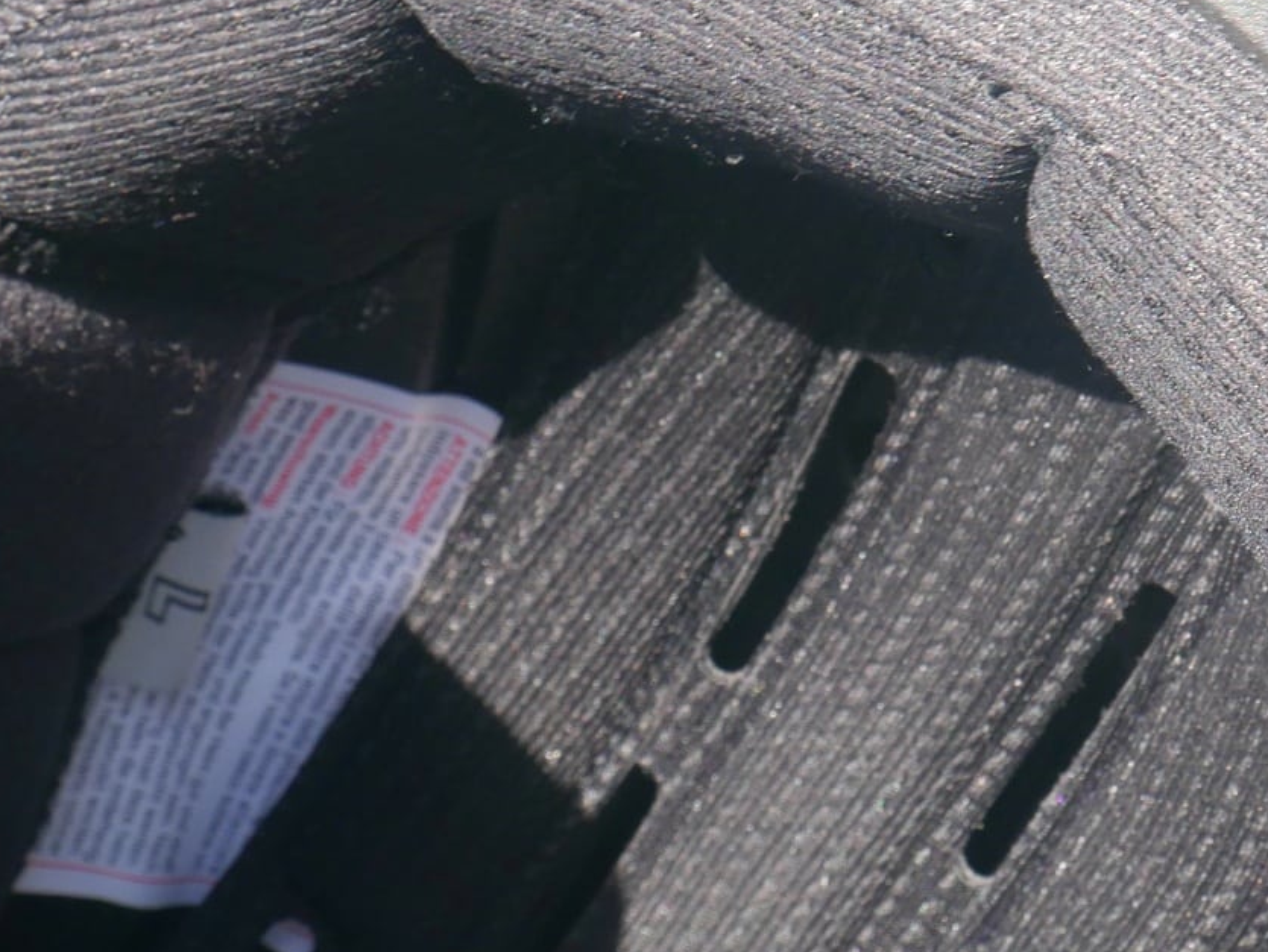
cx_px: 1007
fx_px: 3371
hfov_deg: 21.1
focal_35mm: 92
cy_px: 547
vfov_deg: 16.1
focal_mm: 20
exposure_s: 1/60
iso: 400
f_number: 13
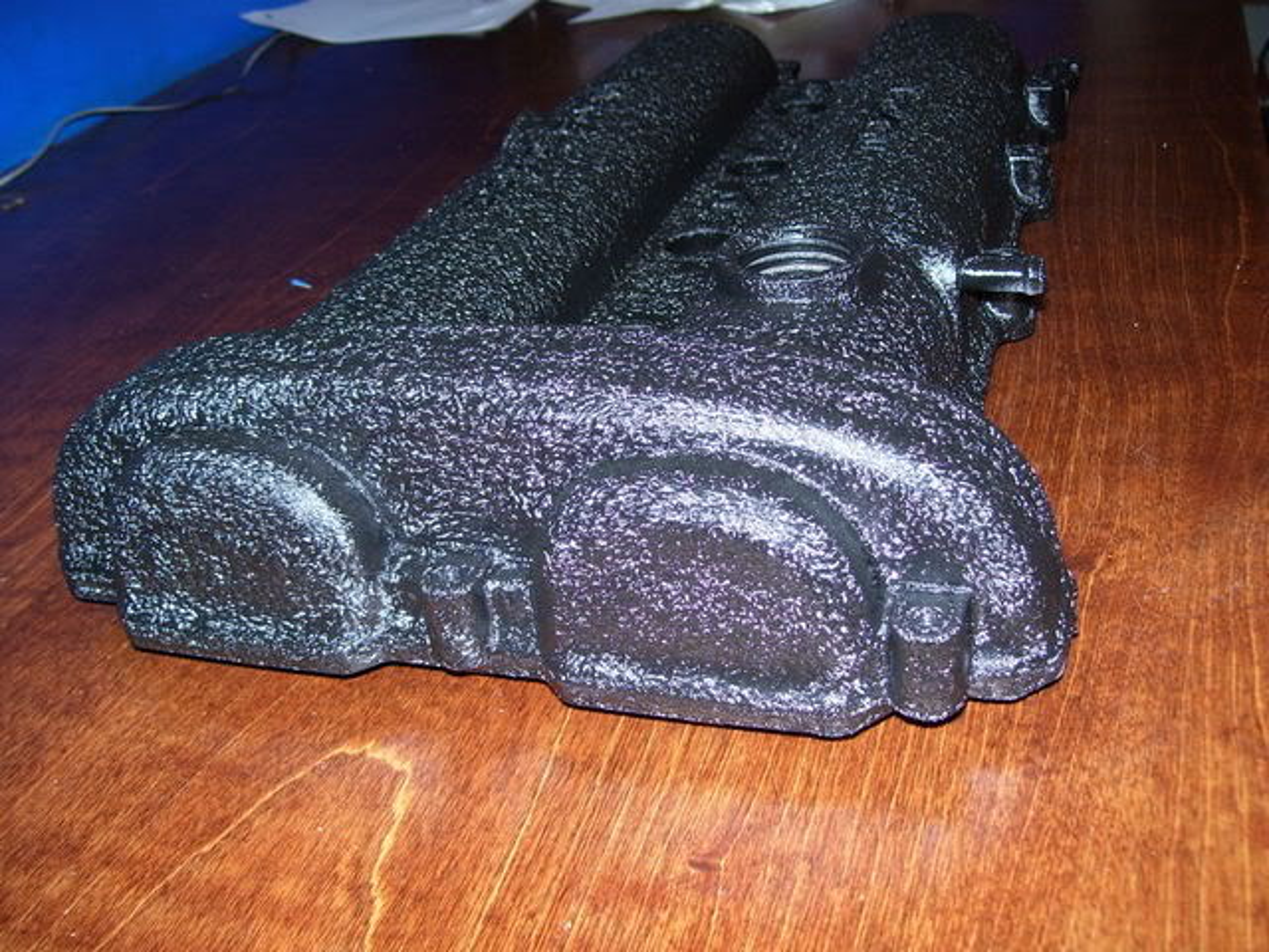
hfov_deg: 51.4
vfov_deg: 39.7
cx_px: 634
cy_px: 476
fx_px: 1320
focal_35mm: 36
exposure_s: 1/60
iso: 80
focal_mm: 6
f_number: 2.7
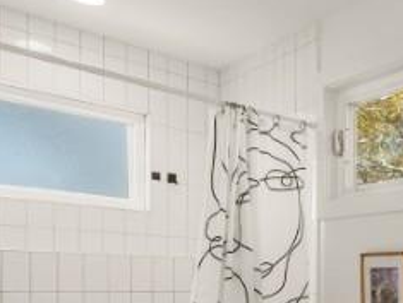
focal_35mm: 47
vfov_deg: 29.2
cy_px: 293
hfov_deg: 32.2
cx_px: 503
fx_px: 548
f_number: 8
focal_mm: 16
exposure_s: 1/4
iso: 200
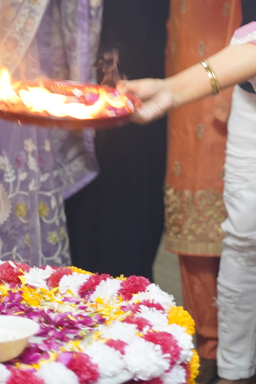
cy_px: -66
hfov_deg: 10.0
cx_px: 300
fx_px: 1449
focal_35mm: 136
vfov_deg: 14.6
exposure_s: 1/50
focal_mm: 50
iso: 320
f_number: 1.8
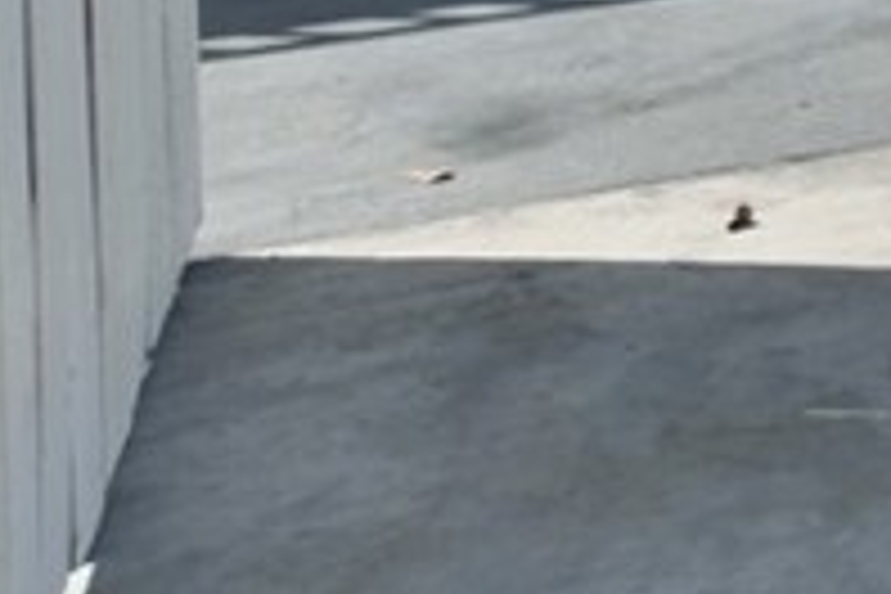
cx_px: 2282
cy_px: -889
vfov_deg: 9.6
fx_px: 3069
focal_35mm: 124
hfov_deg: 12.3
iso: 400
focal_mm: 24
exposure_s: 1/2500
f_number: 6.3
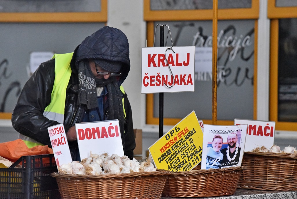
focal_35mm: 200
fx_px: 1651
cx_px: 148
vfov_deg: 6.9
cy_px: 100
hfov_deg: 10.3
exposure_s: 1/640
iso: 8000
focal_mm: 200
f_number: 7.1
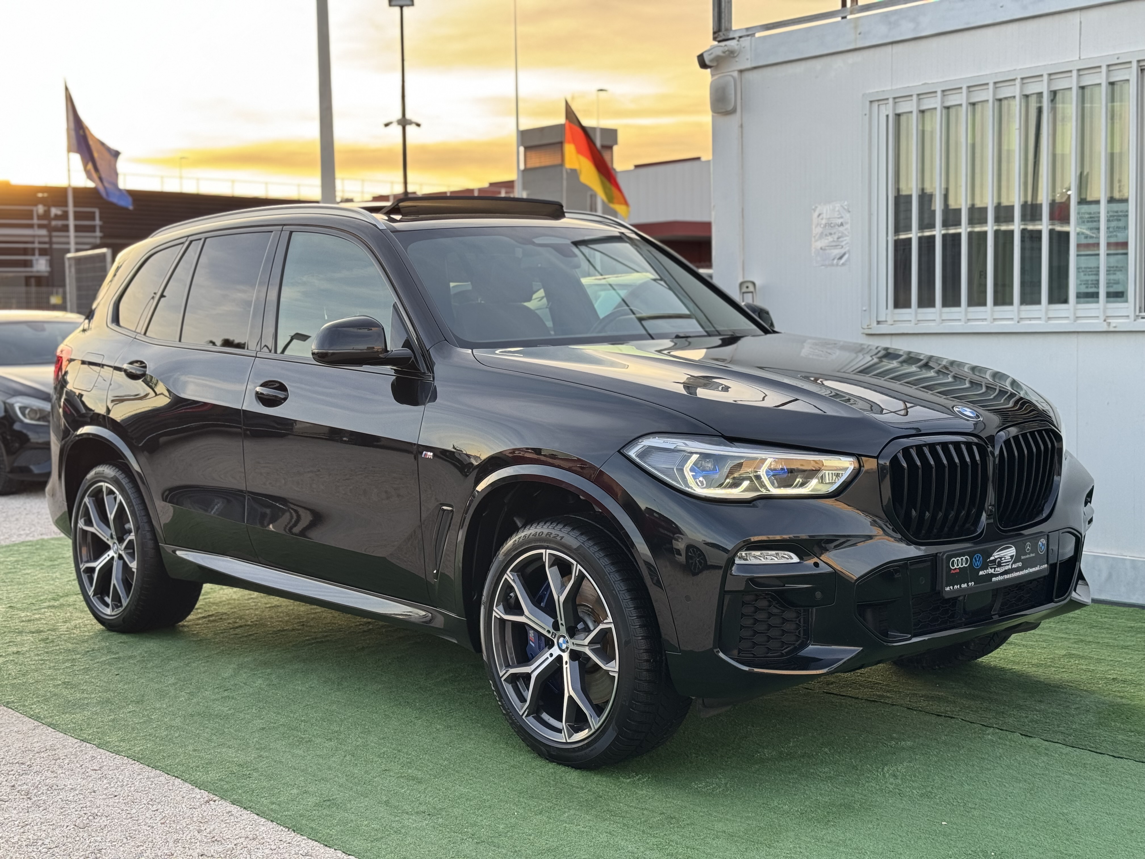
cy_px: 430
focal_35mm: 48
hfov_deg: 39.7
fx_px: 1588
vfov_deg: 30.3
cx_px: 572
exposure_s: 1/176
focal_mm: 6.76
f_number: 1.78
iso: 64
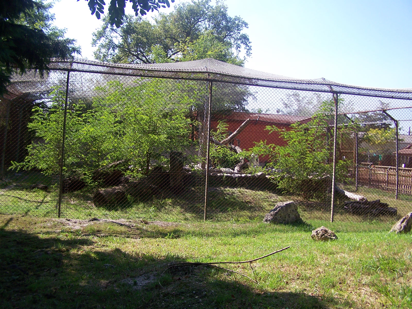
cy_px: 154
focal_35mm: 38
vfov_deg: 37.7
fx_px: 452
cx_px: 206
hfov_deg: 49.0
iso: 64
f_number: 2.8
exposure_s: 1/400
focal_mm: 6.3
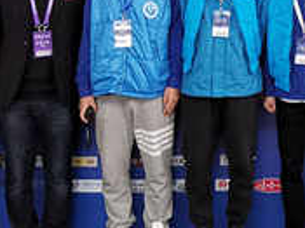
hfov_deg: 27.1
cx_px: 300
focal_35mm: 68
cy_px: -25
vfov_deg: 20.5
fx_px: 599
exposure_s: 1/22.5
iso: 500
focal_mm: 2.26
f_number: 2.2
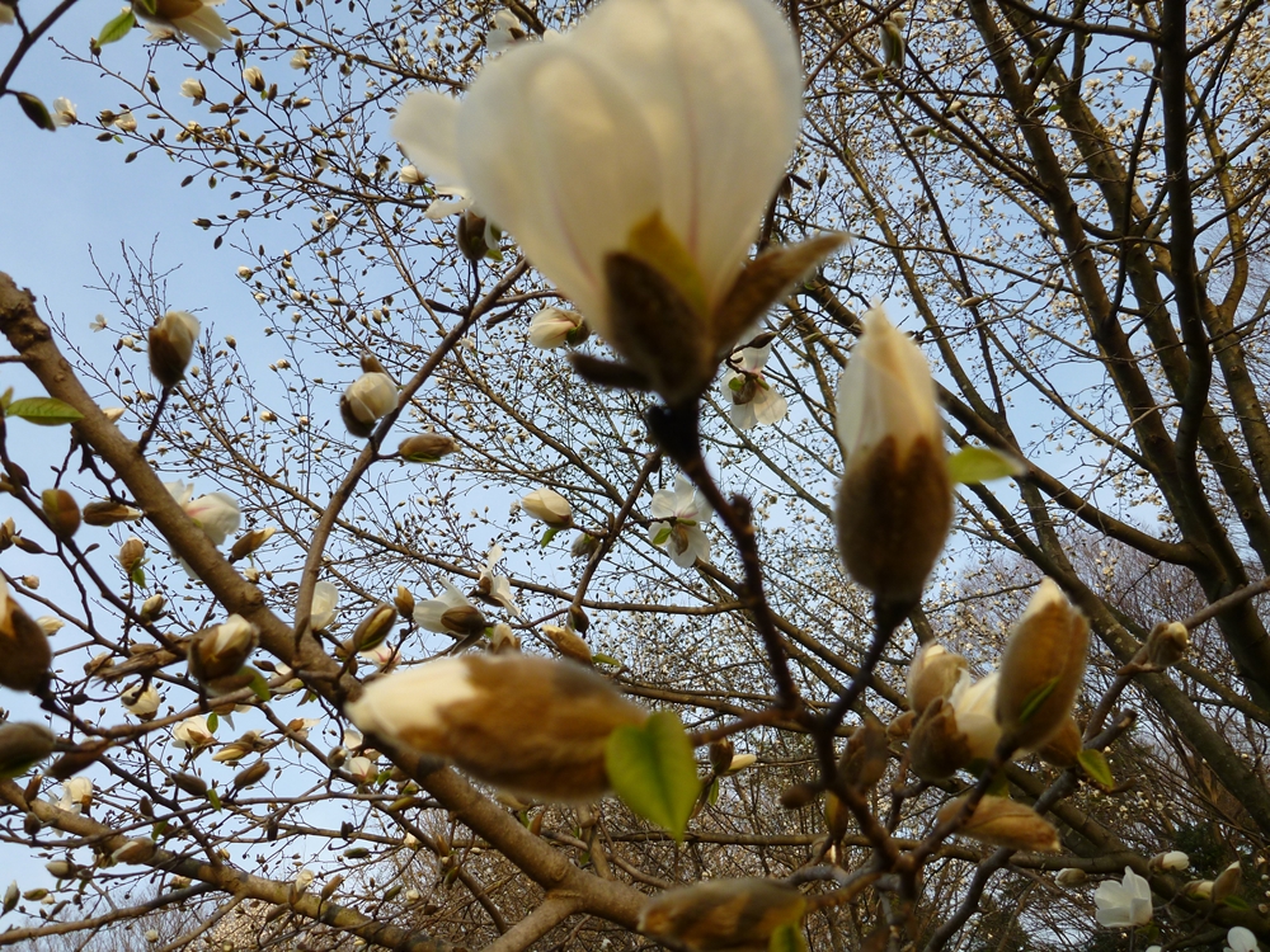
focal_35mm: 28
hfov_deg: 63.4
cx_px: 635
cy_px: 476
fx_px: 1027
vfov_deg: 49.7
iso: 100
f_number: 3.3
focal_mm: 4.9
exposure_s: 1/250
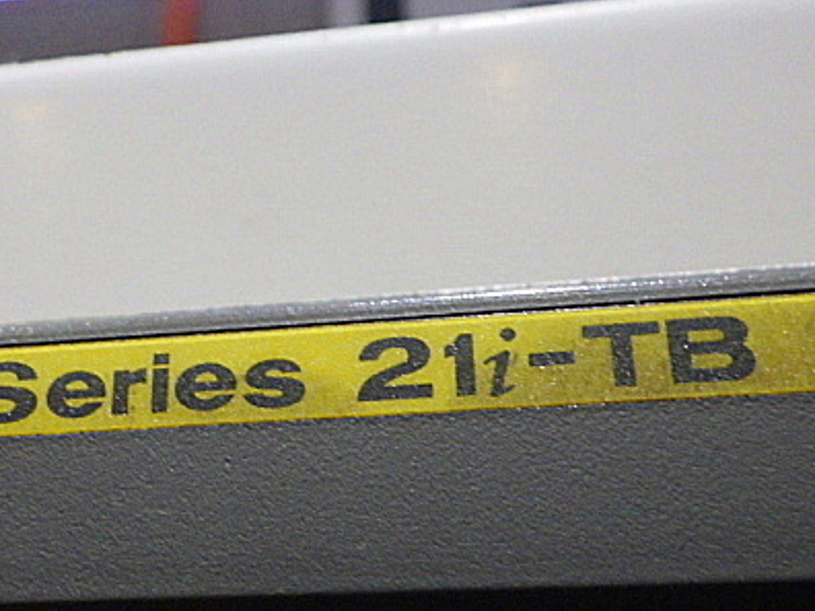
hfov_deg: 34.3
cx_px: 210
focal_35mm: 55
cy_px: 339
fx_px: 1295
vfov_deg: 26.5
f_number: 3.8
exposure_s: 1/50
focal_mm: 6.1
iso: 1600
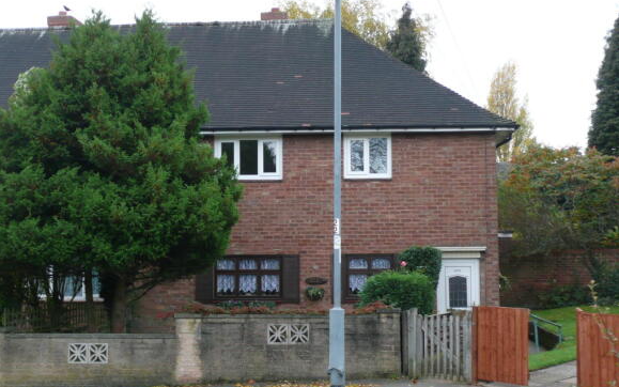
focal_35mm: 48
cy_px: 183
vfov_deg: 26.9
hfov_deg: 41.8
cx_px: 311
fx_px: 810
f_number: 4.1
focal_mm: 7.3
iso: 100
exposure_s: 1/60
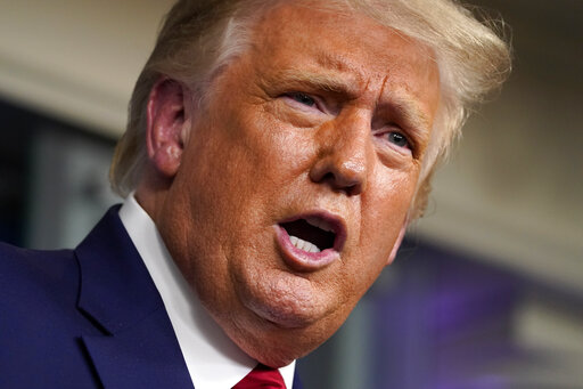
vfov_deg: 3.7
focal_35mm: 374
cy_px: 194
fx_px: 6054
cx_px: 292
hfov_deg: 5.5
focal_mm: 374
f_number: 6.3
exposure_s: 1/500
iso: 5000
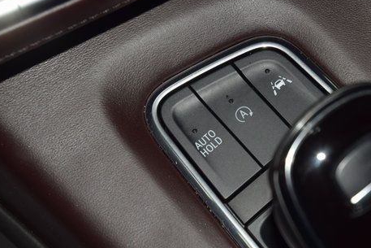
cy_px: 109
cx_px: 241
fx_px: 1515
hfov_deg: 13.9
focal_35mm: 147
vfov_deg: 9.3
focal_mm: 70
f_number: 8
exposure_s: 1/125
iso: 100
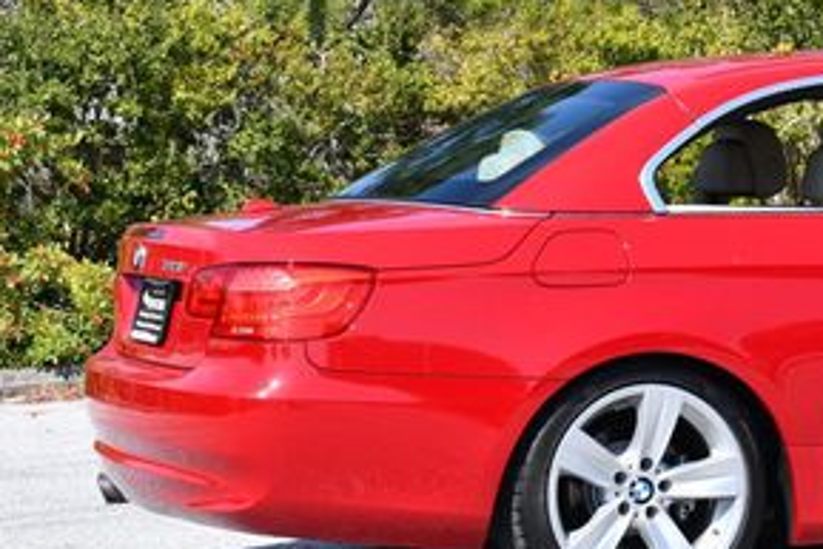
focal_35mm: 124
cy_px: 145
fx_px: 2836
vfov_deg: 11.0
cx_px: 866
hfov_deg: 16.1
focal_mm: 28
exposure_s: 1/250
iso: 125
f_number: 8
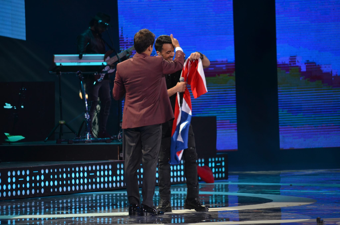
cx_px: 170
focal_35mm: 248
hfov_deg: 8.3
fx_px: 2332
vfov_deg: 5.5
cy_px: 112
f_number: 5.3
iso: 800
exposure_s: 1/125
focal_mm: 165
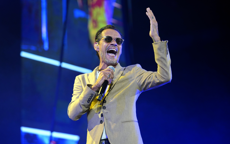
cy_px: 77
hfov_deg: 17.5
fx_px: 746
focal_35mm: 119
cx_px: 115
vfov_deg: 11.0
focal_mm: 116
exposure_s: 1/500
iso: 1600
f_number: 3.2
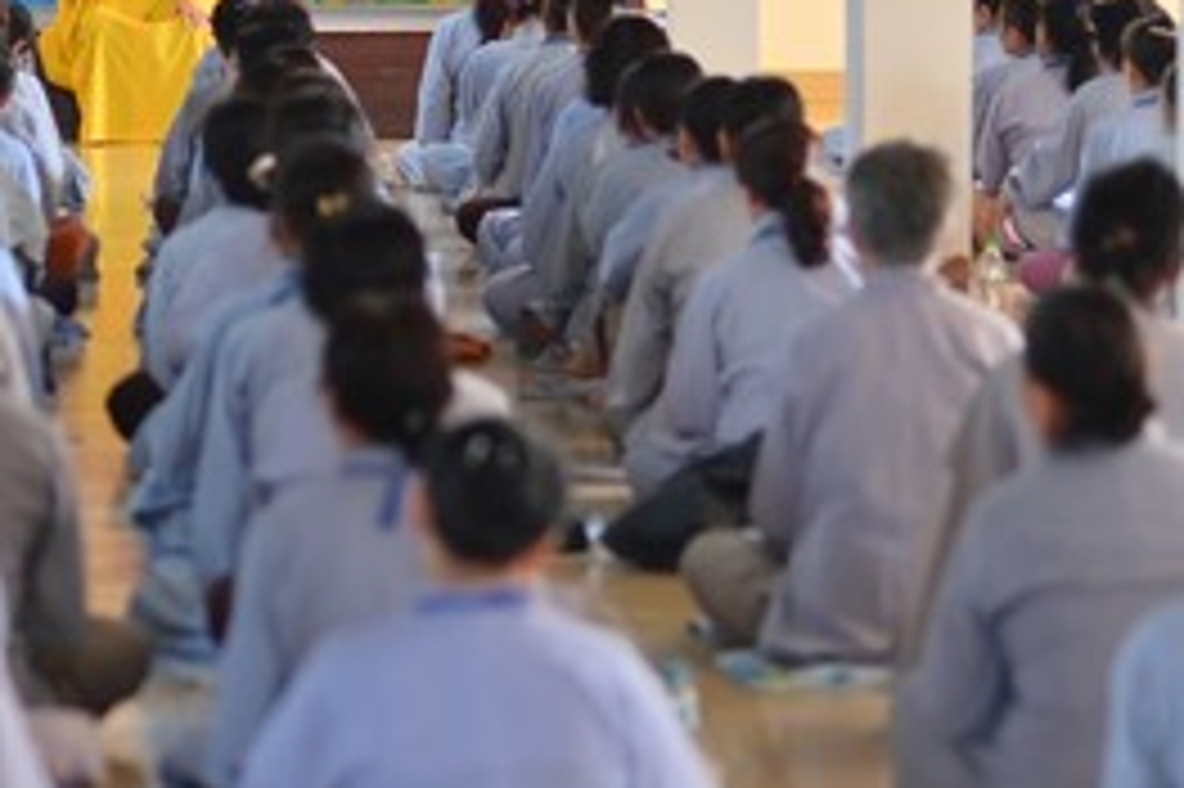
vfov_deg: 6.5
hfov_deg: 9.8
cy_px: 146
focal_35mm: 210
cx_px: 126
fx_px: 6902
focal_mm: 85
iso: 400
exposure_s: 1/125
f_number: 2.2
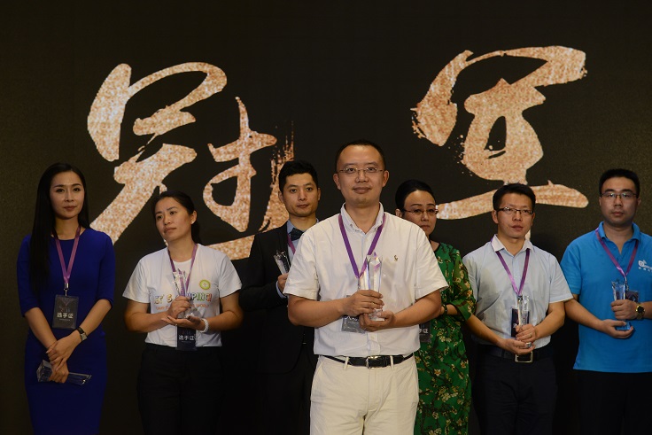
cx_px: 326
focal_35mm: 70
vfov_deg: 19.5
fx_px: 1268
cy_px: 218
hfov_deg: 28.8
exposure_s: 1/200
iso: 1000
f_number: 5.6
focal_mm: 70
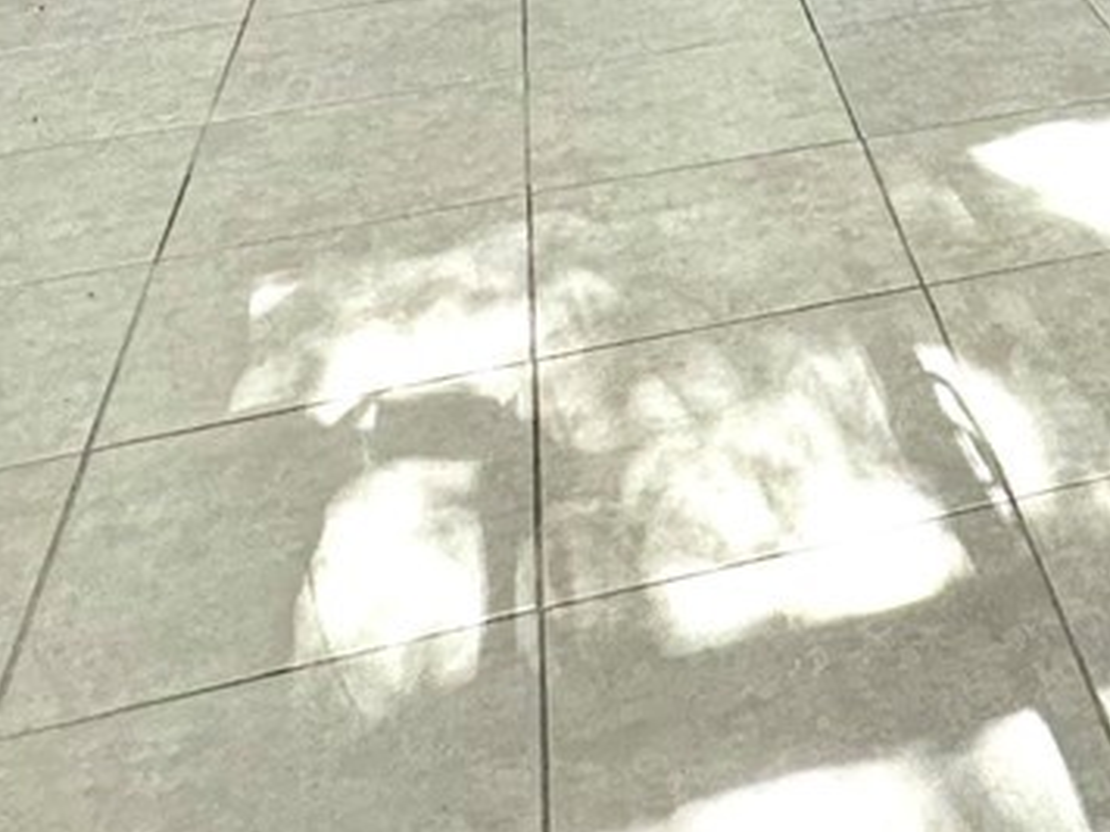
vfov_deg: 18.2
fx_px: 2020
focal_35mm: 63
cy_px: -676
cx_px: 1216
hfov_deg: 28.0
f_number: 2.2
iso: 160
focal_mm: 2.22
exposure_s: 1/120
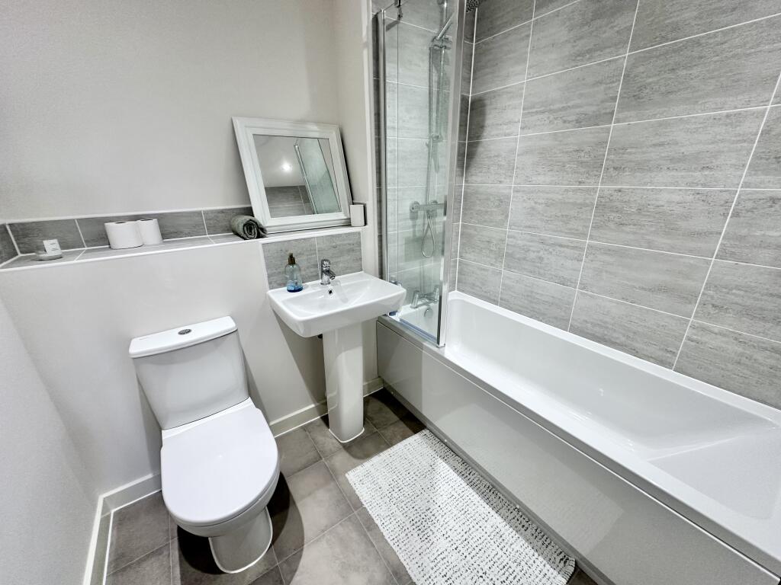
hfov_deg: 102.1
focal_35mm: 14
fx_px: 316
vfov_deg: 85.7
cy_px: 292
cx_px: 390
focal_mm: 2.22
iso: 200
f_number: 2.2
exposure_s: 1/99
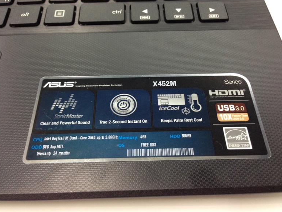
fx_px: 277
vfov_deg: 41.8
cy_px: 105
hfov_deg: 54.0
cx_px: 141
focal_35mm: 34
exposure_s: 1/20
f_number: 2.4
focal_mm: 4.12
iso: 160
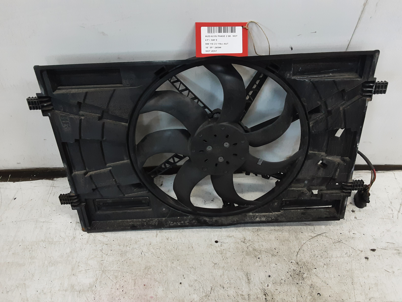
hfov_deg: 65.3
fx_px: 314
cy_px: 151
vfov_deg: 51.4
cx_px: 201
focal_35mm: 27
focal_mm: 2.91
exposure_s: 1/50
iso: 125
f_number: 1.9
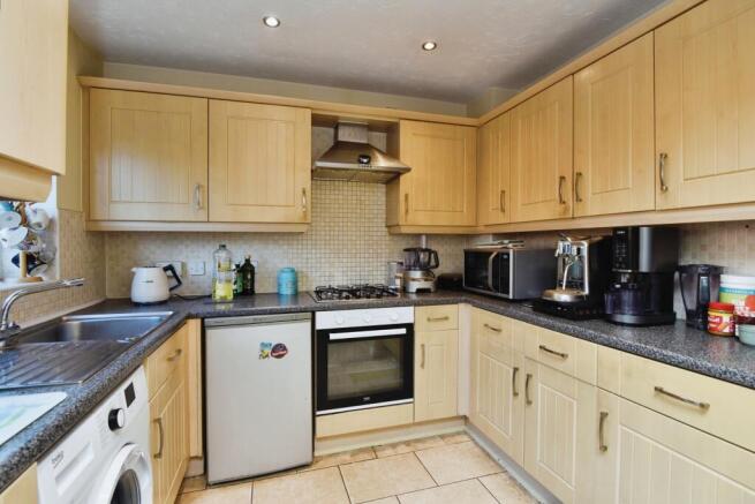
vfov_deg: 73.8
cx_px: 378
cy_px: 252
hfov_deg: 96.7
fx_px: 336
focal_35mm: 16
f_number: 7.1
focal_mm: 16
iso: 500
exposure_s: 1/40
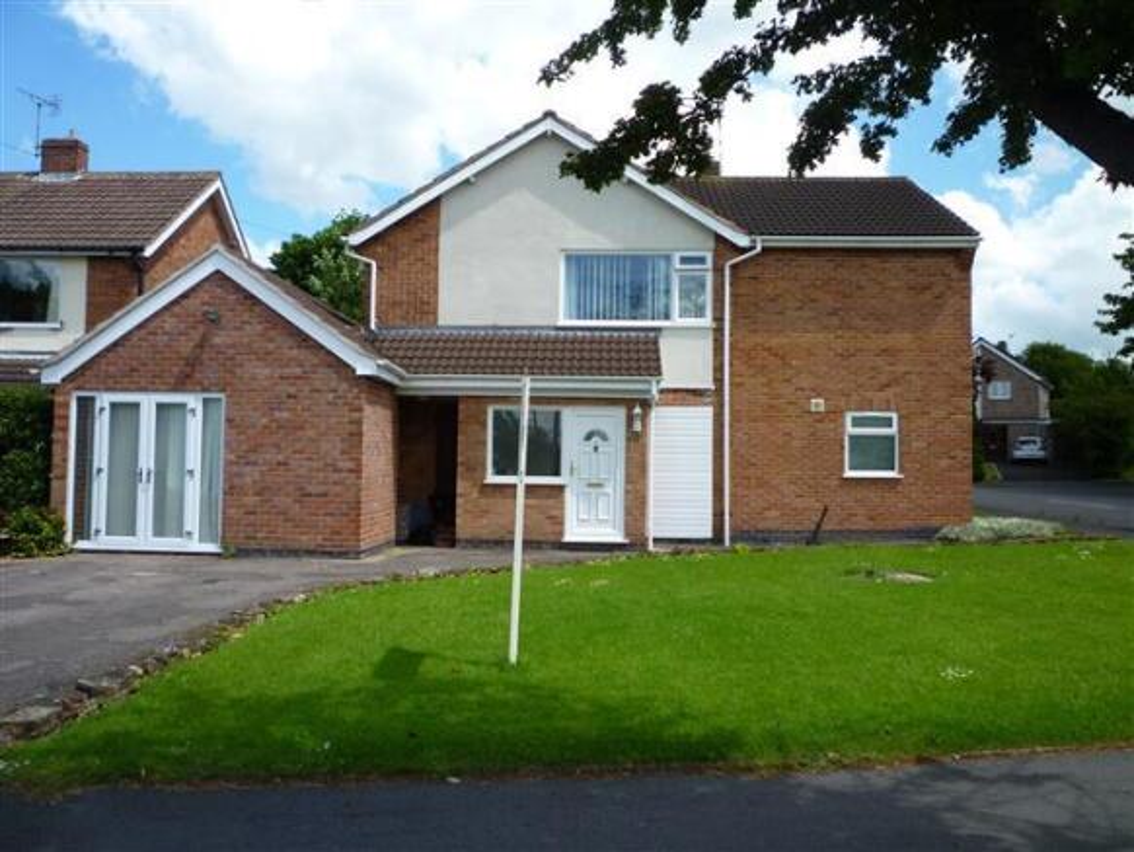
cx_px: 567
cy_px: 426
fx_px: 950
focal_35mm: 29
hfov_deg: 61.6
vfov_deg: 48.3
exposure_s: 1/500
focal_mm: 5.2
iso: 80
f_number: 3.3
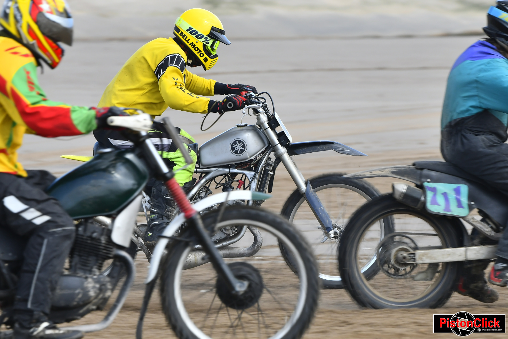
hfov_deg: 4.4
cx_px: 254
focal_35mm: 465
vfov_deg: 3.0
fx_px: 6560
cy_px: 170
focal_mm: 310
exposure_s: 1/200
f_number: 8
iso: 280
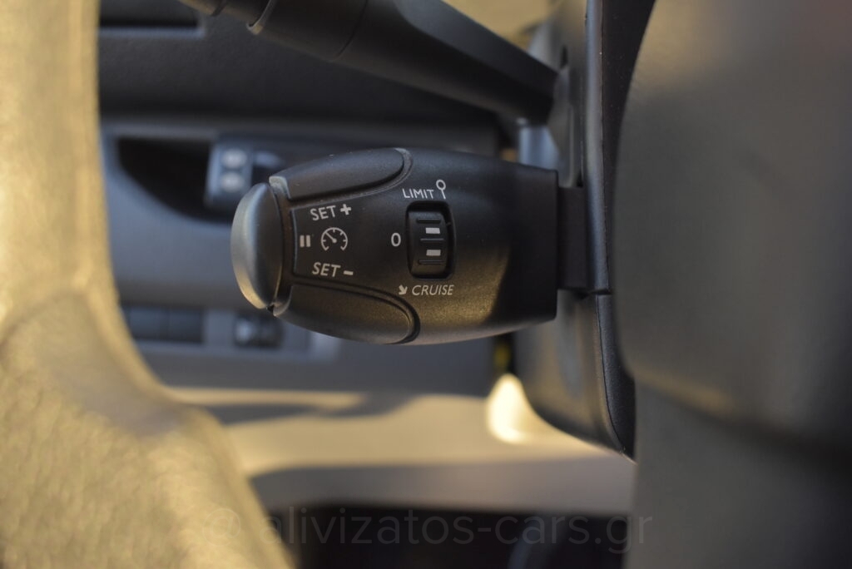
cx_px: 426
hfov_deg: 57.2
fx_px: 781
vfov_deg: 40.0
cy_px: 284
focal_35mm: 33
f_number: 3.8
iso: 1600
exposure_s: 1/400
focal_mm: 22
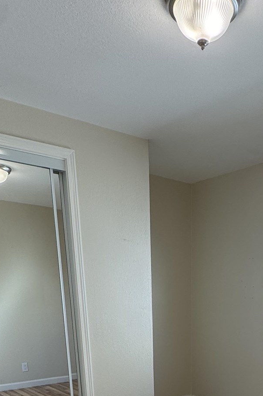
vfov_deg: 41.9
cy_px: 428
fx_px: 406
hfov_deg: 35.1
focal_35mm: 37
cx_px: 199
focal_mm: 2.22
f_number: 2.2
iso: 50
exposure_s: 1/114
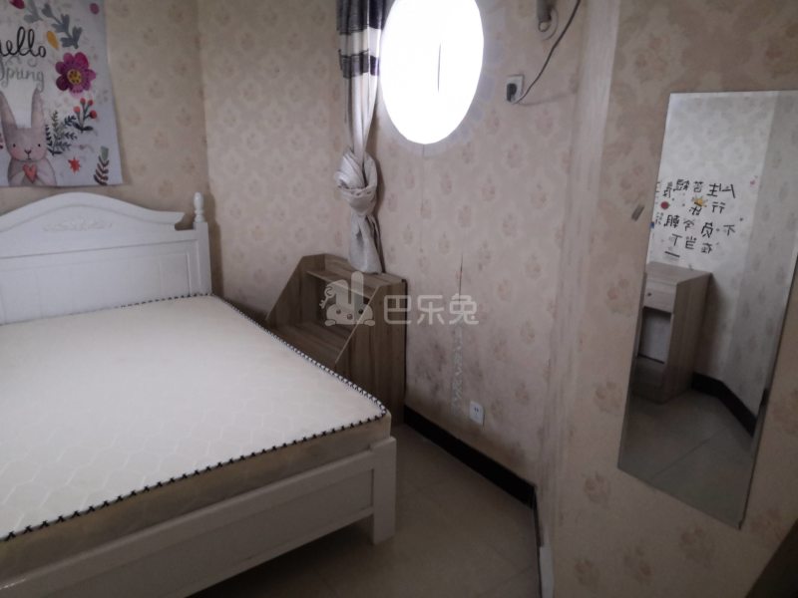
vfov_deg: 51.4
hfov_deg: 65.3
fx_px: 622
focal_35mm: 27
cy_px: 299
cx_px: 399
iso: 500
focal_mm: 3.95
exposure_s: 1/33.3
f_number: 1.8
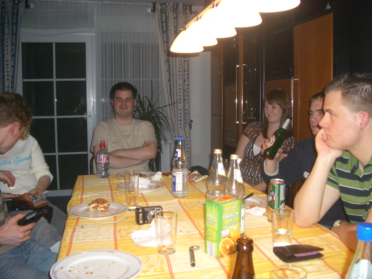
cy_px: 140
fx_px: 376
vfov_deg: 40.7
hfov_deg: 52.6
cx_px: 186
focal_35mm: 35
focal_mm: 5.8
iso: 100
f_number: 2.6
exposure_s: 1/60
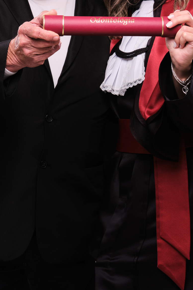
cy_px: 98
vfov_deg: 17.2
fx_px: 957
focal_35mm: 119
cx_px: 84
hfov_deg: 11.5
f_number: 9
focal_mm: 50.5
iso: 200
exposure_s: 1/125
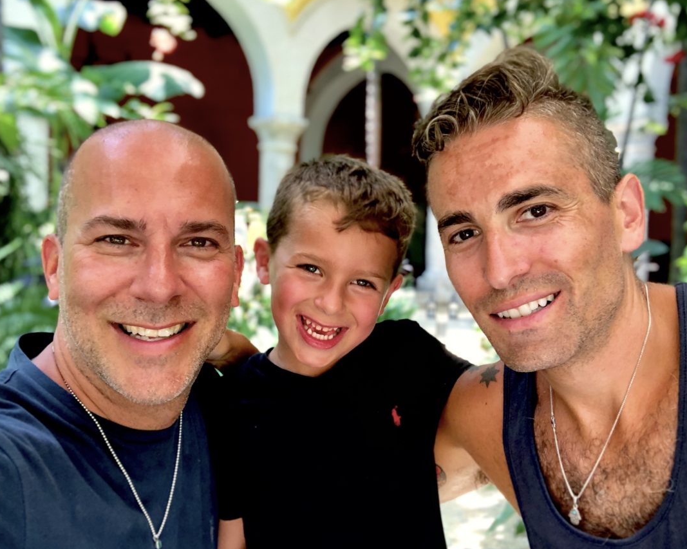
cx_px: 345
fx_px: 691
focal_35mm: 34
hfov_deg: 52.9
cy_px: 277
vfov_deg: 43.3
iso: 25
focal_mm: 2.87
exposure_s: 1/40
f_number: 2.2
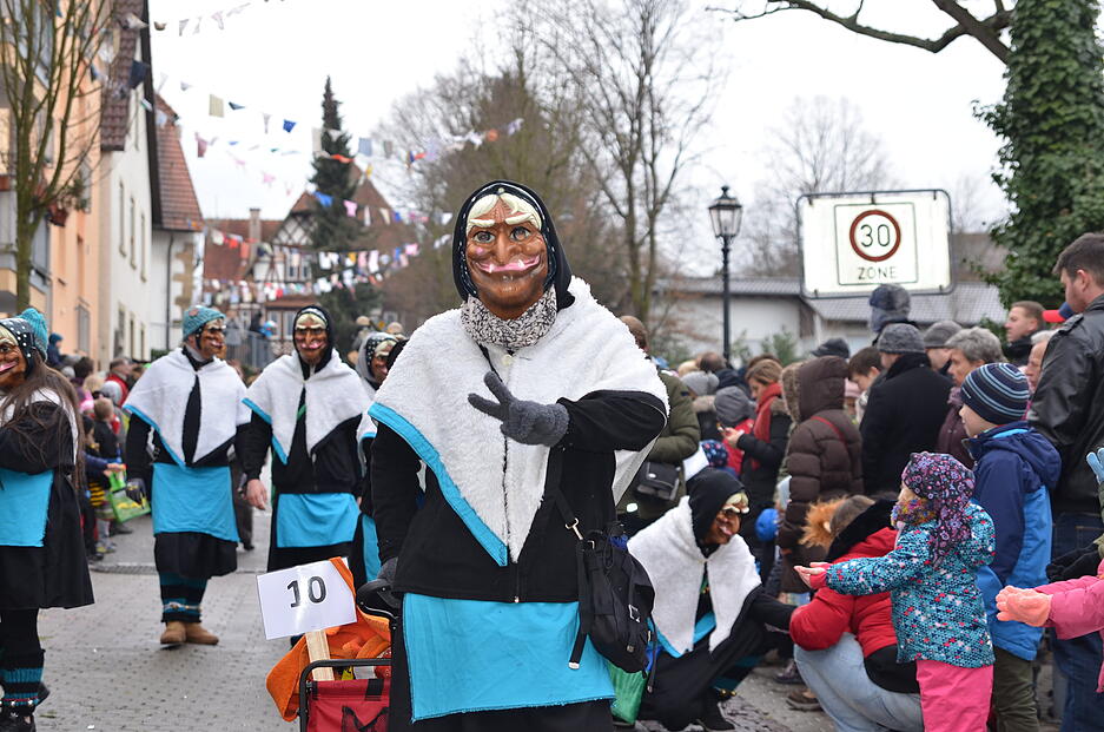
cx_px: 552
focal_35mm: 69
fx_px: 2112
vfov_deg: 19.7
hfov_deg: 29.3
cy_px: 366
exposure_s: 1/200
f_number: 3.5
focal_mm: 46
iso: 200
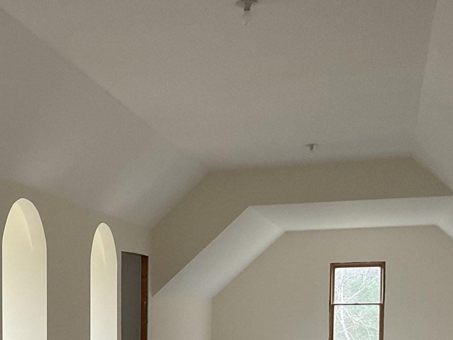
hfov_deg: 27.5
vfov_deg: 20.9
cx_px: 17
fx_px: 877
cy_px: 372
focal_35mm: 67
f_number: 1.8
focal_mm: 3
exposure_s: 1/60
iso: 100
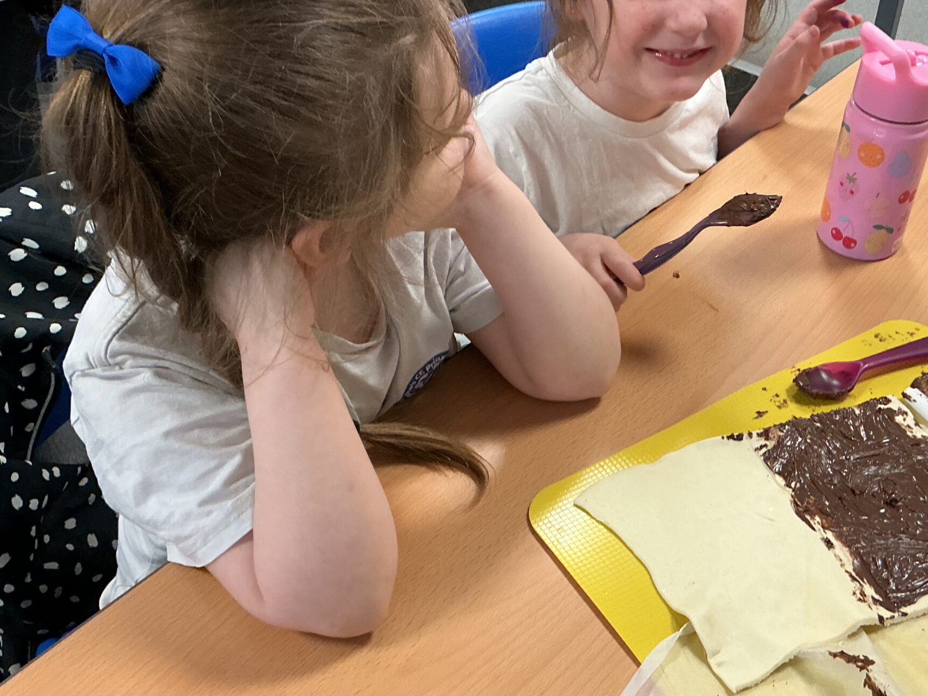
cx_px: 624
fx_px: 1153
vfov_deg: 33.6
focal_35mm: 43
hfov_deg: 43.2
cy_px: 365
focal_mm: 3
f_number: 1.8
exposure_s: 1/60
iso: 100
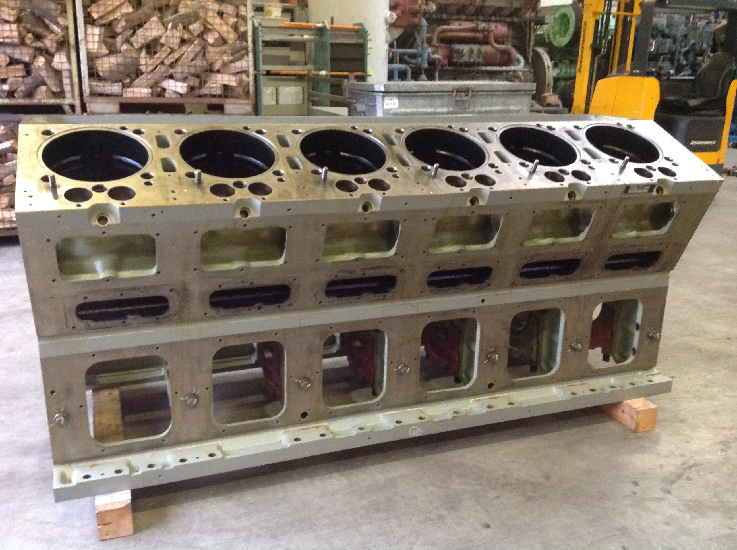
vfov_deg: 40.6
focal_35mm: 35
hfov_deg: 52.7
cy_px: 275
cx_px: 368
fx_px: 744
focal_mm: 4.28
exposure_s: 1/15
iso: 640
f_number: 2.4
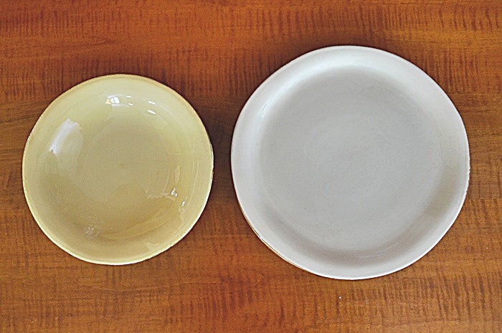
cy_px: 166
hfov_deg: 57.3
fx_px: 460
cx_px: 251
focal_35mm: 33
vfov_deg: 39.9
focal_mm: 22
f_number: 4
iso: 900
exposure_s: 1/15
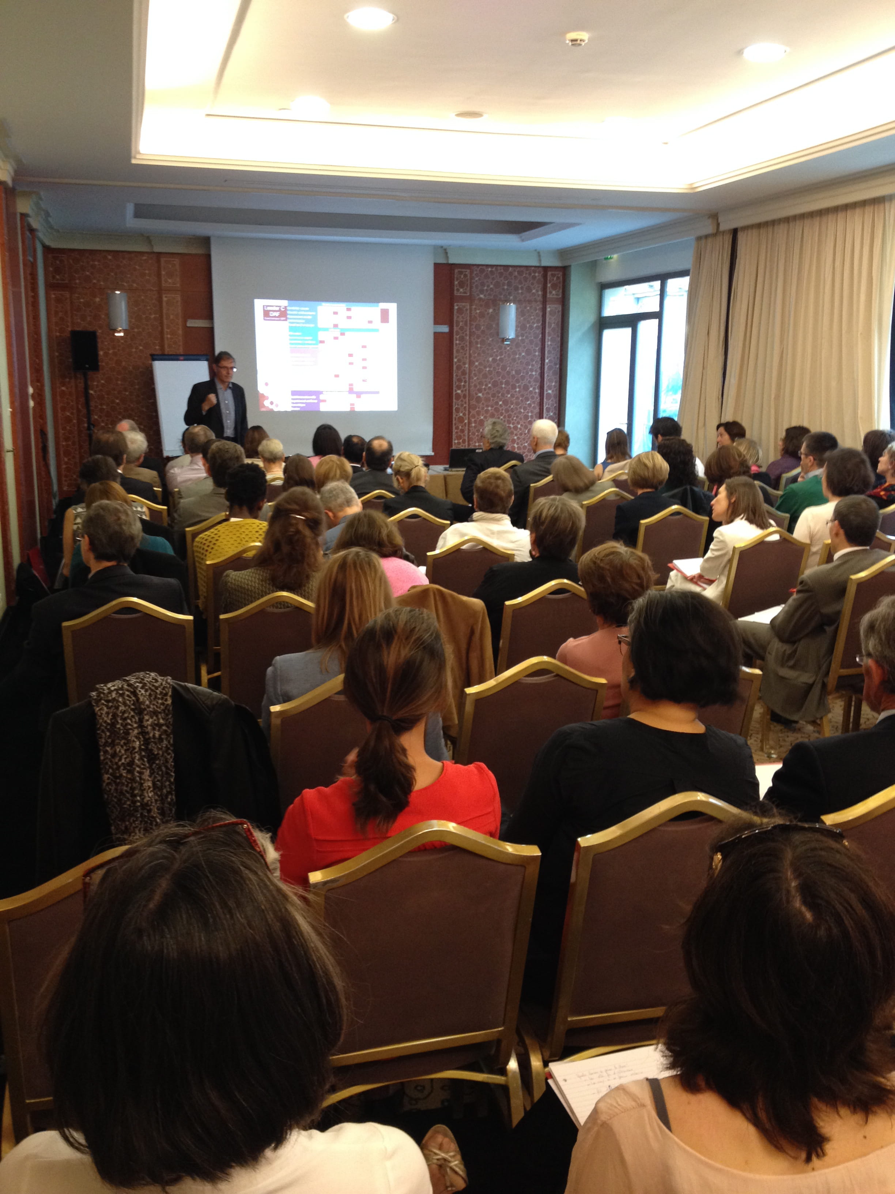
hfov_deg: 40.7
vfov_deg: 52.6
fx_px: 1207
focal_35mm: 35
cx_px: 448
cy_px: 597
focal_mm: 4.28
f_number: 2.4
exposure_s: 1/20
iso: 125
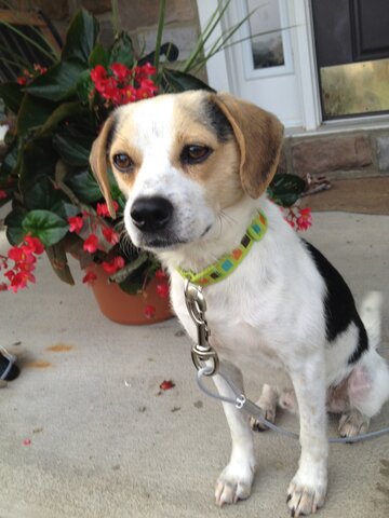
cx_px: 194
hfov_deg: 40.7
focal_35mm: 35
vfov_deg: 52.6
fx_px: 524
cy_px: 259
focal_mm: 4.28
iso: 64
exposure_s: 1/166
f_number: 2.4
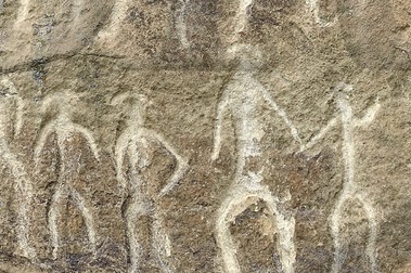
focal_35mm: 845
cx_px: 142
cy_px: -105
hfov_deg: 2.4
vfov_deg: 1.6
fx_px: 9639
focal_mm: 200
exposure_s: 1/250
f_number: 8
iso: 200
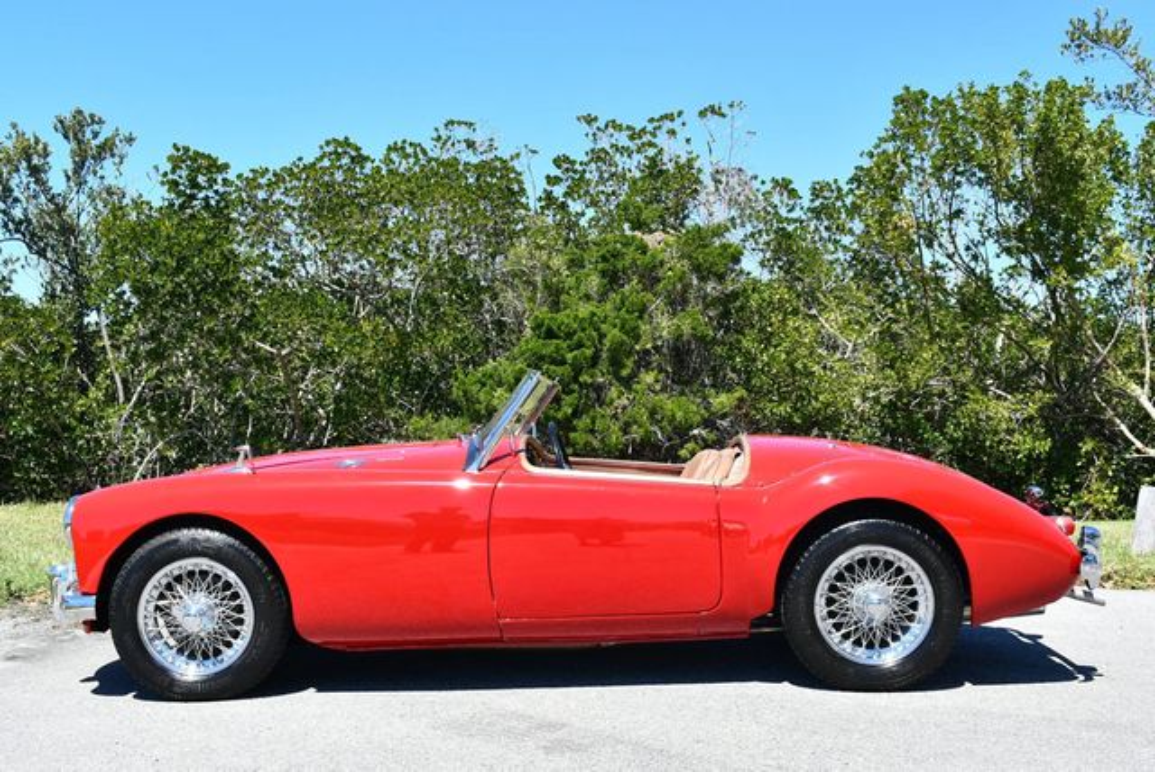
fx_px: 1477
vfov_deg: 29.3
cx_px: 578
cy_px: 386
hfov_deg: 42.7
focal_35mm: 46
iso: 140
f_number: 8
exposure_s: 1/250
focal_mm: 23
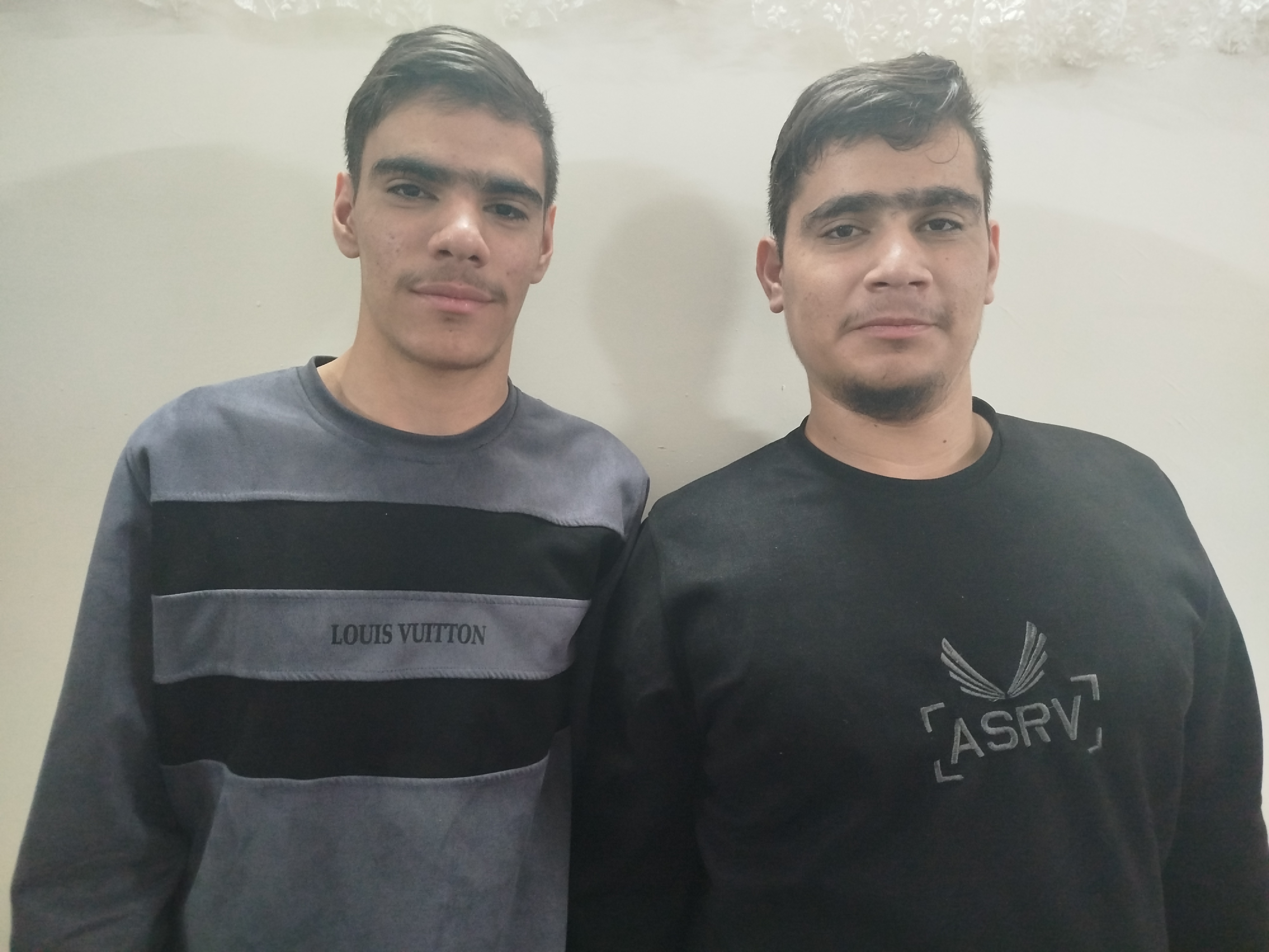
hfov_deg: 71.6
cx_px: 634
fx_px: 880
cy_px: 476
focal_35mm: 24
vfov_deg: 56.8
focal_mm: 5.31
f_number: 1.7
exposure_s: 1/33
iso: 500
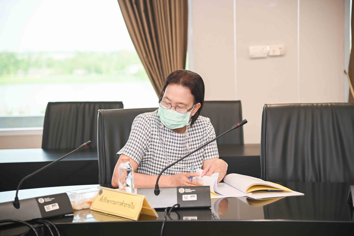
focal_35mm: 86
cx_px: 177
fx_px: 845
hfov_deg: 23.7
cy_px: 118
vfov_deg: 15.9
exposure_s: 1/320
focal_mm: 86
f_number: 4
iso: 1600
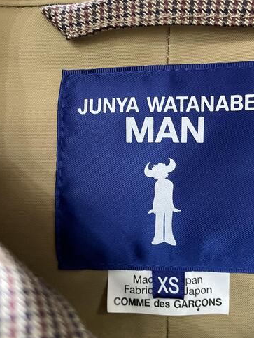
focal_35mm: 43
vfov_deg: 43.8
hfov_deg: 33.5
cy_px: 188
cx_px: 145
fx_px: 421
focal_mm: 4.2
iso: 500
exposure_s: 1/60
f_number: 1.6
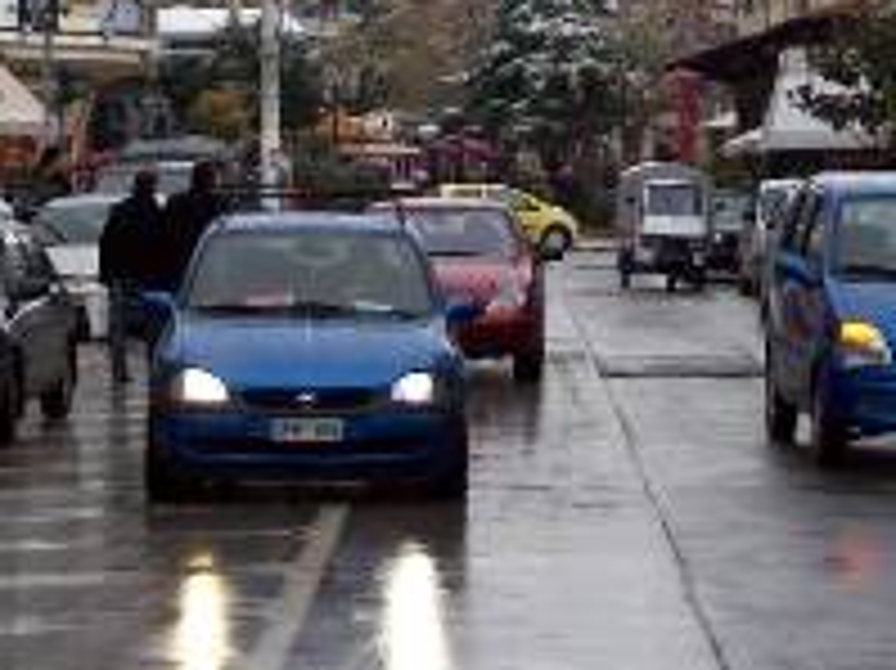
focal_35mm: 141
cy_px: -2
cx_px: 473
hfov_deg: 14.0
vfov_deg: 10.4
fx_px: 3647
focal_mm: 9.4
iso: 80
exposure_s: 1/120
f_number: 3.4
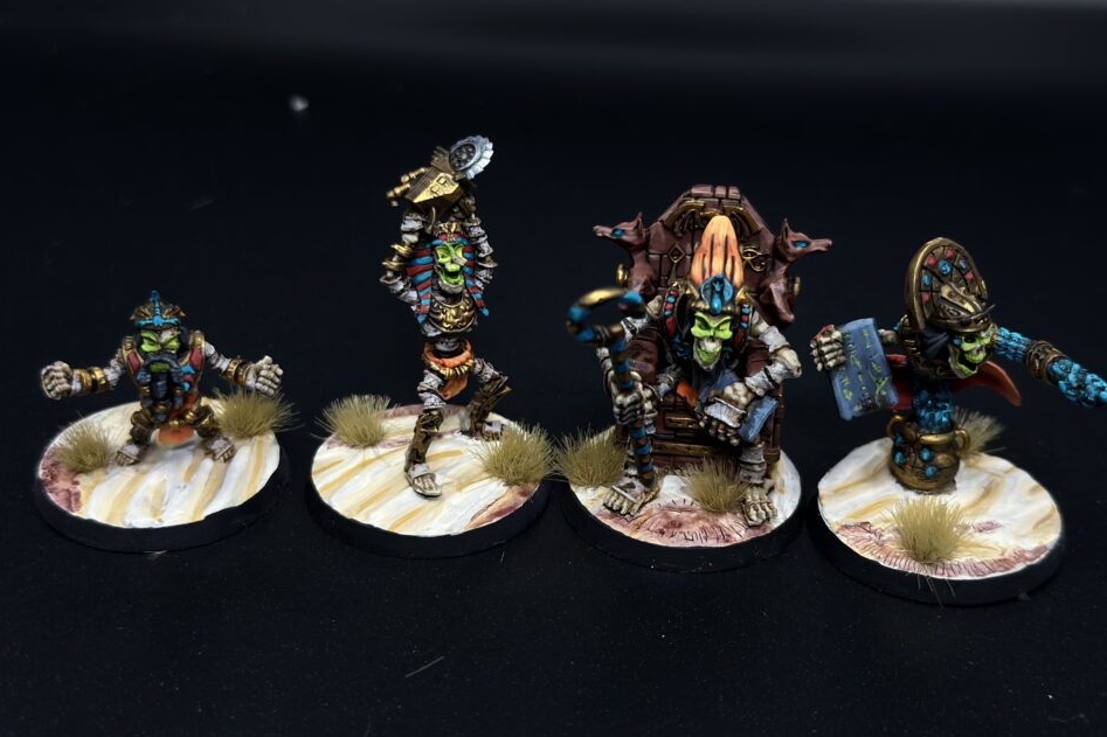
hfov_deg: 36.9
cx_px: 573
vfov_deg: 25.0
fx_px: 1660
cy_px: 380
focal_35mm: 54
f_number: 1.78
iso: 80
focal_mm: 6.86
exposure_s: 1/414
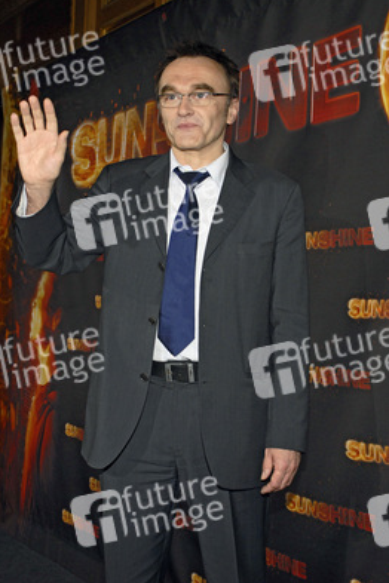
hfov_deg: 24.6
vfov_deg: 36.2
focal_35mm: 55
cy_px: 289
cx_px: 192
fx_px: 891
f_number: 5.6
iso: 400
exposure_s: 1/50
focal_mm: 36
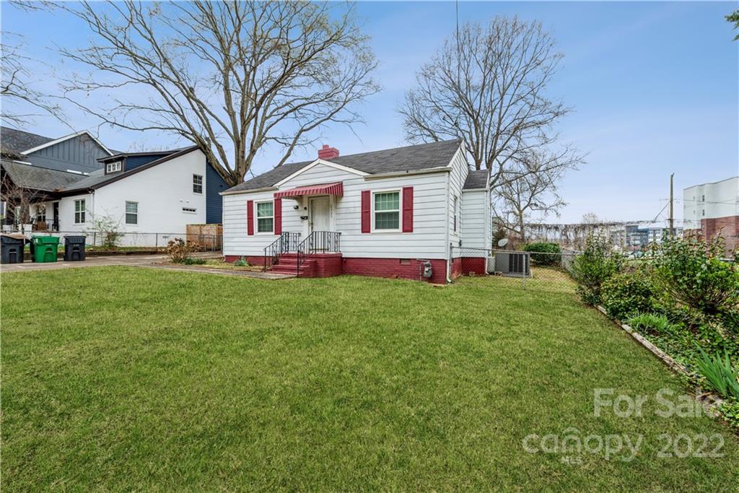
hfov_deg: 104.2
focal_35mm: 14
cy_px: 246
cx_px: 370
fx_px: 287
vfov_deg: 81.2
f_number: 8
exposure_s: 1/160
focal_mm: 14
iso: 200
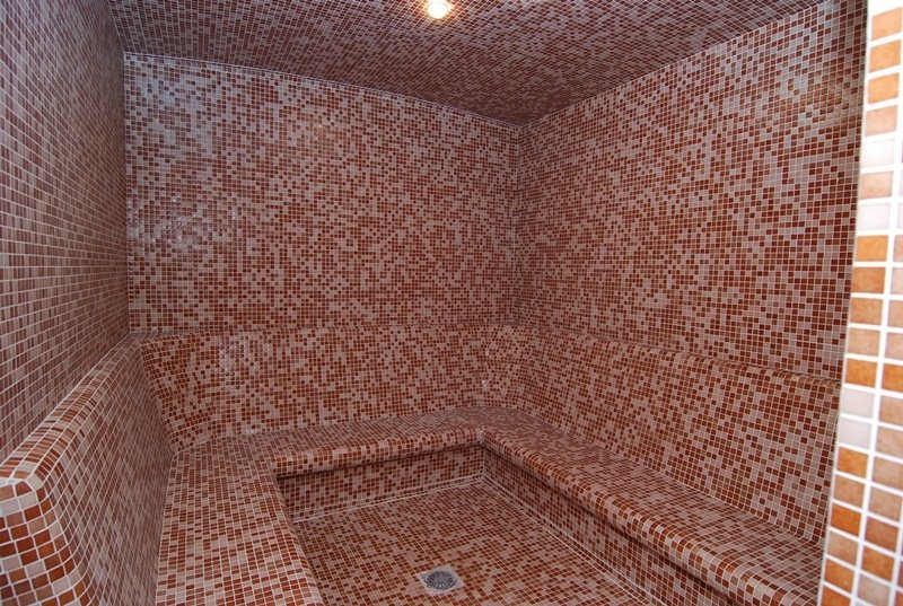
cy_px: 303
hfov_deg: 89.9
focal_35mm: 18
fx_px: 452
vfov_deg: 67.6
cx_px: 452
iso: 250
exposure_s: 1/30
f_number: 5.6
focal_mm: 12
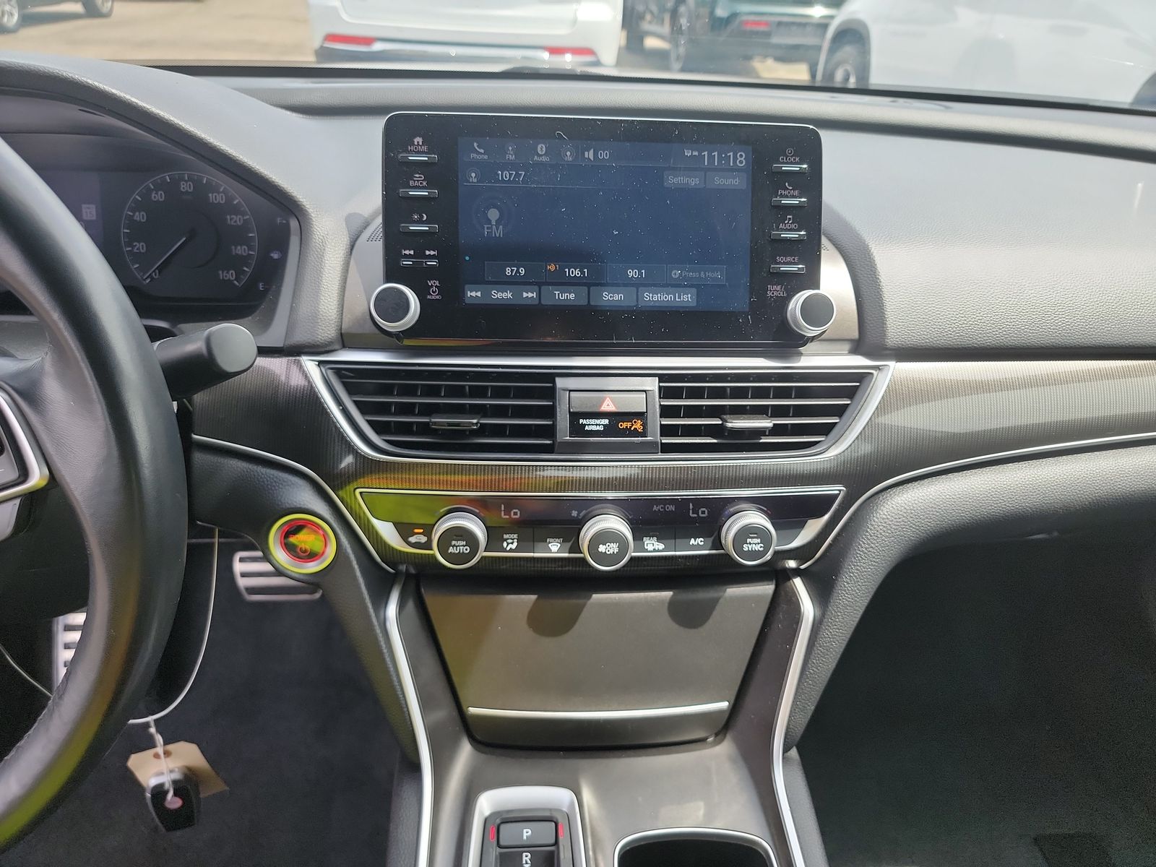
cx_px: 578
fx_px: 801
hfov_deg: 71.6
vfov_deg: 56.8
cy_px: 434
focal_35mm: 24
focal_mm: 6.7
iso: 60
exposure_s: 1/119
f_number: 1.8
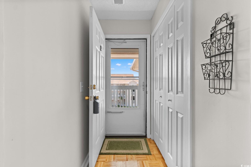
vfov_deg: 77.3
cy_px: 84
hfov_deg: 100.4
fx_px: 105
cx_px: 126
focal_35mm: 15
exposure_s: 1/13
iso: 100
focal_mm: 10
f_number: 4.5
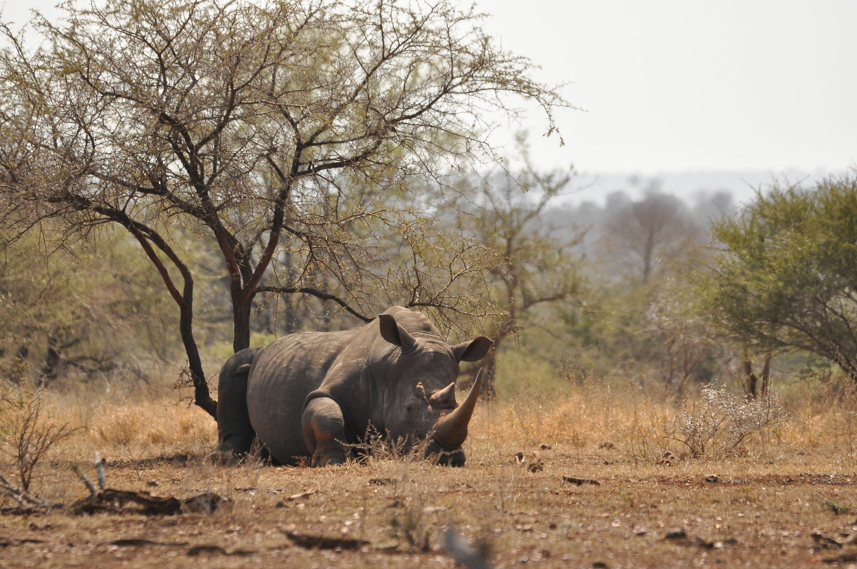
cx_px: 428
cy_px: 284
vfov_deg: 2.3
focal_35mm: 600
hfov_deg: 3.4
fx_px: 14266
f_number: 8
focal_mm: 400
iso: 200
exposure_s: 1/400
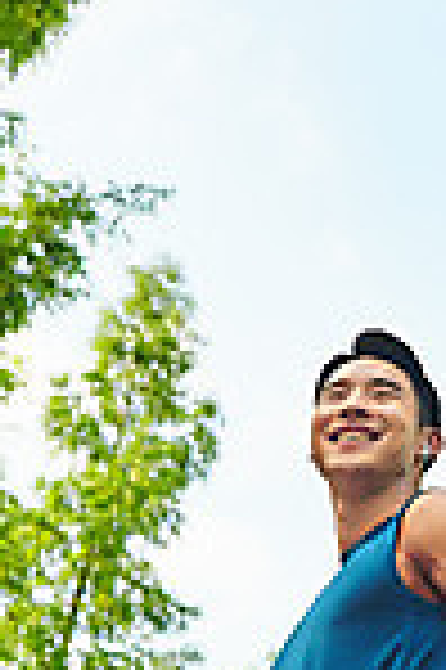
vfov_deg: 23.4
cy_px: 517
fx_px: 1602
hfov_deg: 15.5
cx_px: 457
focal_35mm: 86
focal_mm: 32
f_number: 3.5
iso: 320
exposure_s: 1/1600
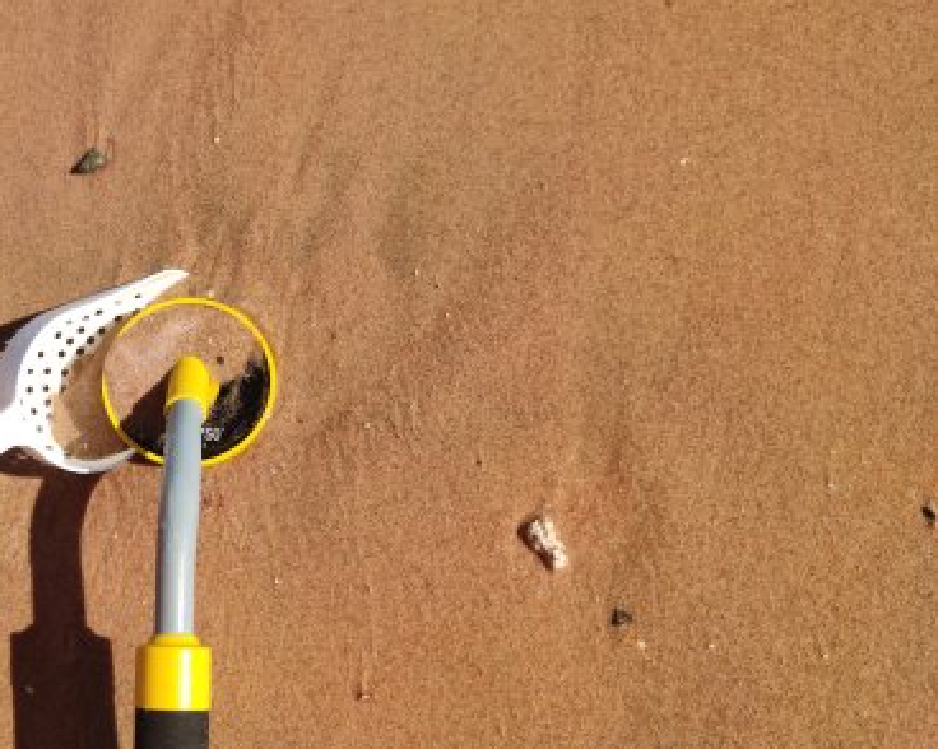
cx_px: 163
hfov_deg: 44.2
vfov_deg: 38.2
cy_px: 373
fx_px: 1082
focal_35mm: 39
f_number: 1.65
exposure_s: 1/1126
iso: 102
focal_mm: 6.72
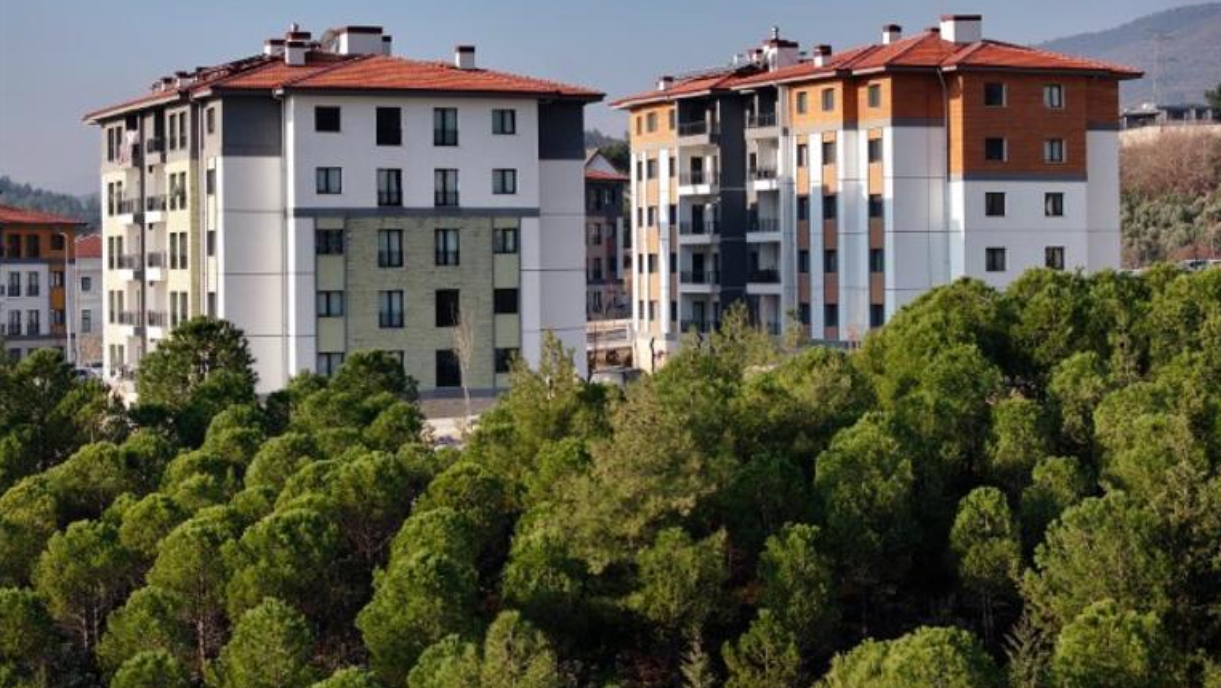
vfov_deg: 15.7
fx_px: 2493
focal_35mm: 77
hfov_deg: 27.5
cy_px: 246
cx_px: 615
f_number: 2.8
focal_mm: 19.35
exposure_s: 1/120
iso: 100
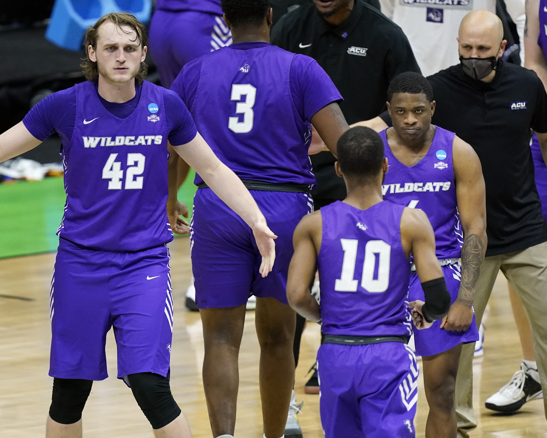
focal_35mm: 677
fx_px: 10960
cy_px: 219
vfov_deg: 2.3
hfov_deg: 2.9
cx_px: 230
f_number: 4
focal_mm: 600
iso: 4000
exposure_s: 1/1250
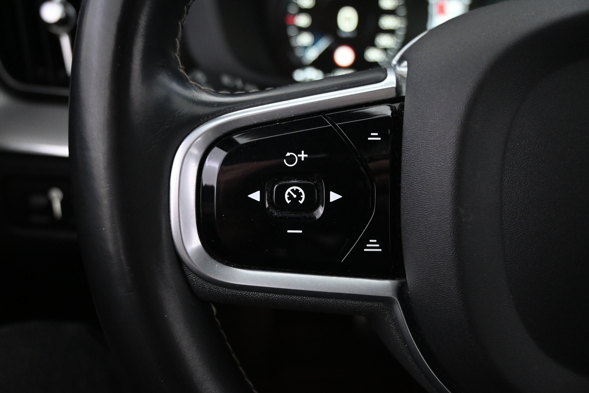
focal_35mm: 32
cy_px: 196
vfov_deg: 41.7
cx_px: 294
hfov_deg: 59.5
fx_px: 515
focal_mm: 21
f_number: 4
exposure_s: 1/30
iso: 3200
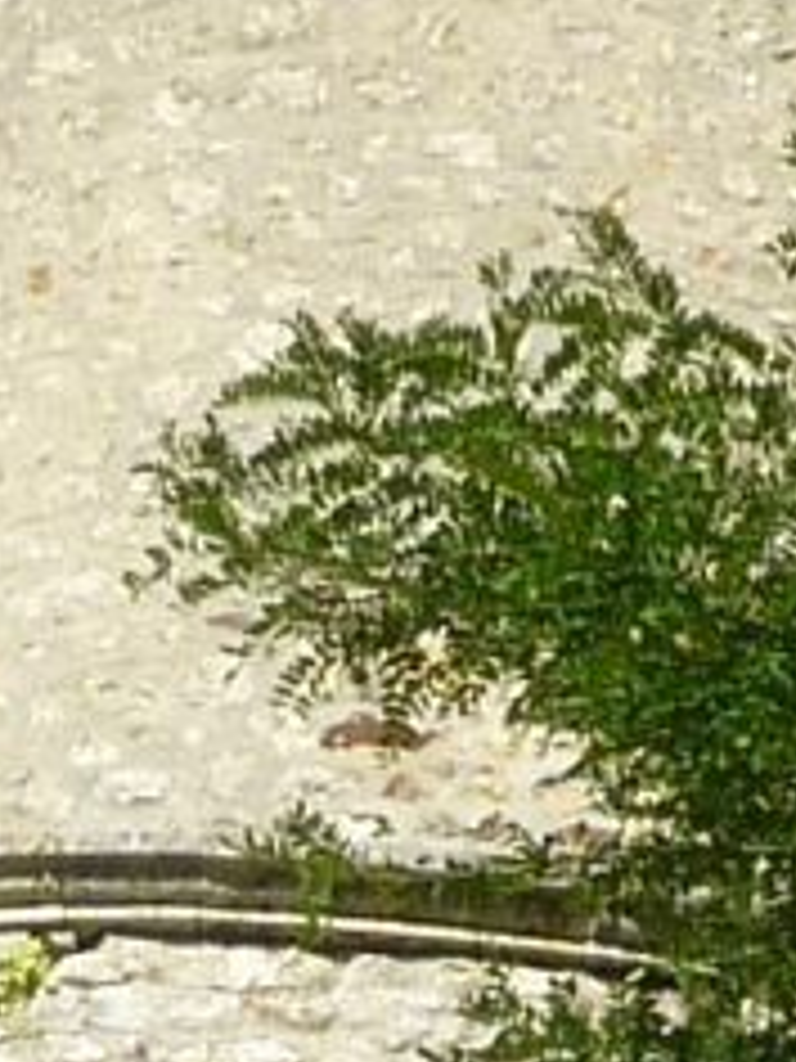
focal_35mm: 224
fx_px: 6868
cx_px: 351
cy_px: 2192
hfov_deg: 6.6
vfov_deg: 8.4
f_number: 5.6
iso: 100
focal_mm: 4.8
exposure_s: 1/320
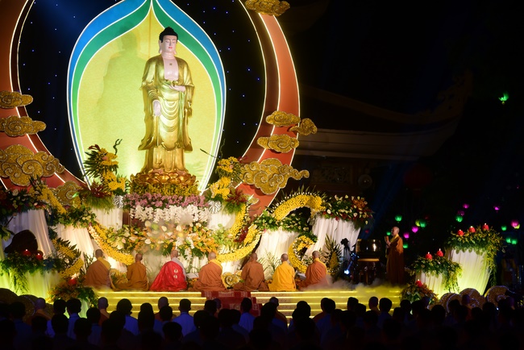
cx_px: 262
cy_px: 175
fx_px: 1019
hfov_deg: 28.8
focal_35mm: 70
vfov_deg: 19.5
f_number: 4
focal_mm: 70
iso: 800
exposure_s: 1/80
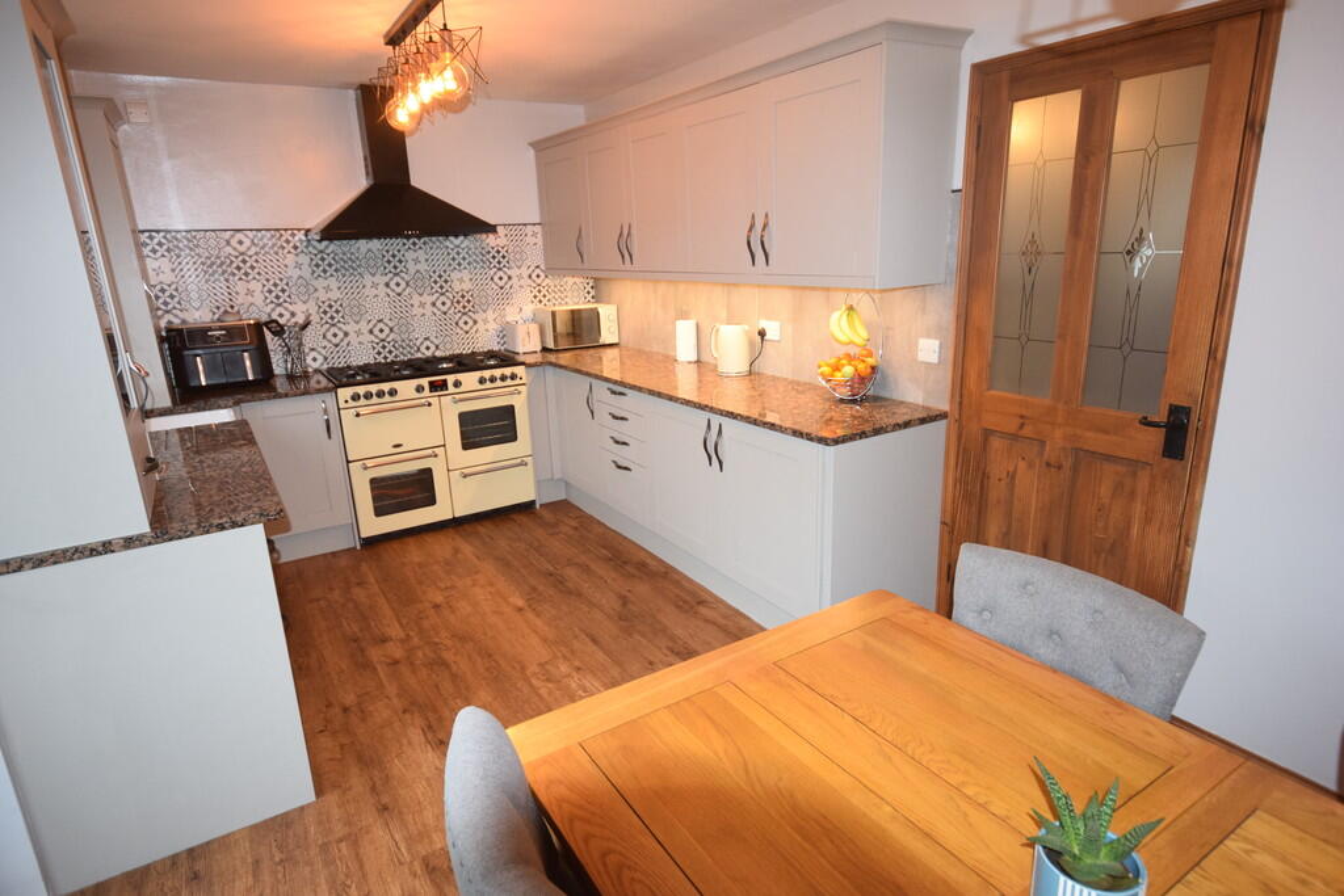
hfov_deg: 85.4
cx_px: 672
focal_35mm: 20
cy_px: 448
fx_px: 728
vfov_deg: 63.2
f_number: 4.5
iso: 1250
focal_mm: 13
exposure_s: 1/60
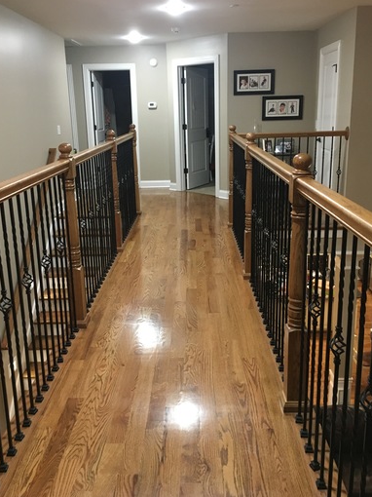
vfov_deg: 55.3
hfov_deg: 42.9
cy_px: 228
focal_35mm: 33
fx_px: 473
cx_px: 190
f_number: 2.2
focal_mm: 4.15
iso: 200
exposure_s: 1/17
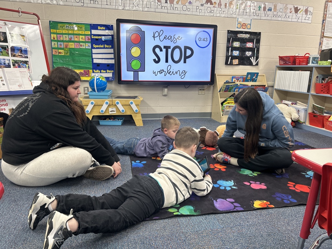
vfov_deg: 53.1
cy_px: 124
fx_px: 249
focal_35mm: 26
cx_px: 166
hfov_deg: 67.3
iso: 100
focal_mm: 5.7
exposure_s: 1/60
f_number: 1.5
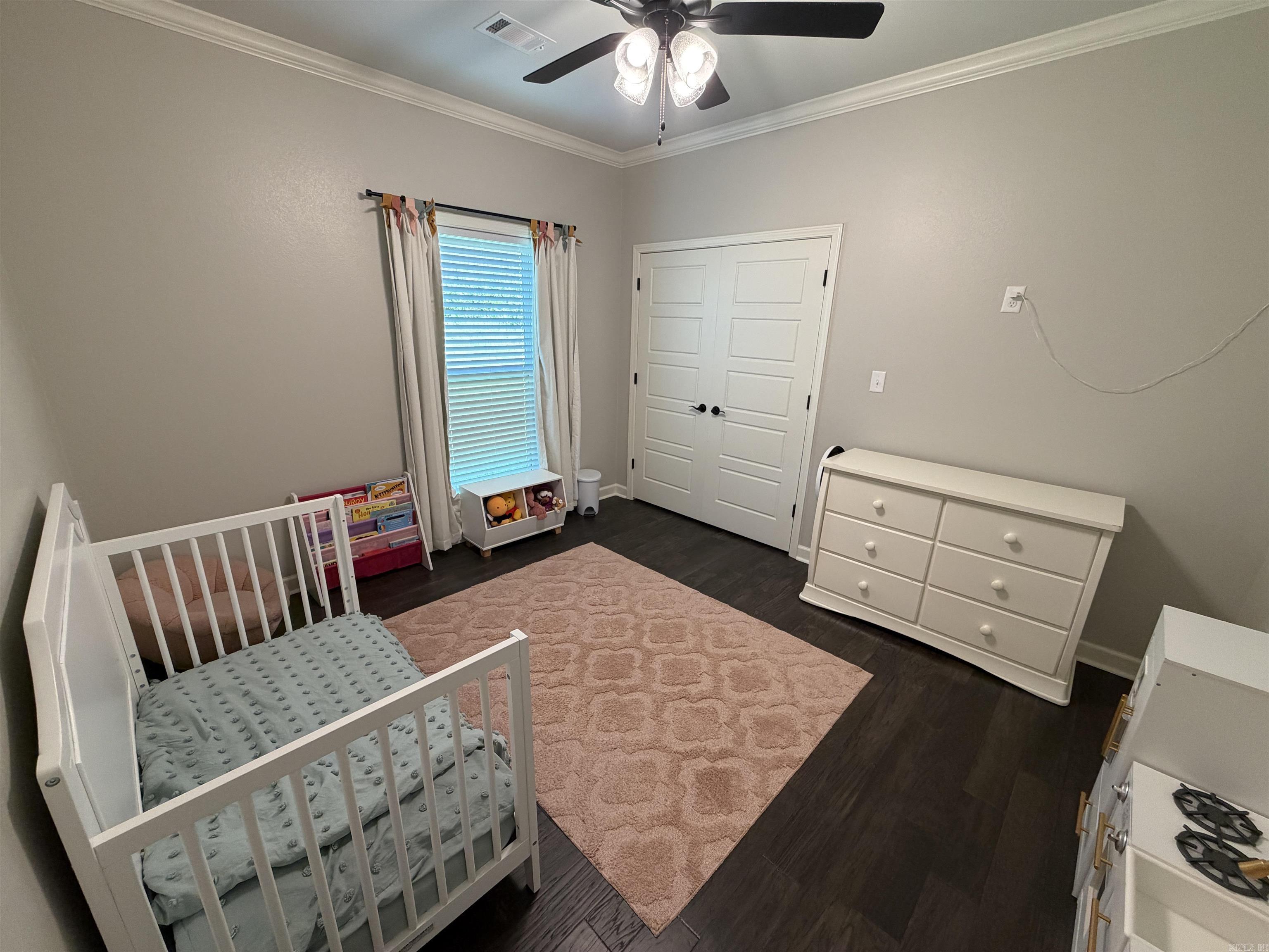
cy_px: 476
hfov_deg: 102.1
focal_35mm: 14
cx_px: 634
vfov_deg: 85.7
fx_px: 513
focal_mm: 2.22
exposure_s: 1/60
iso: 200
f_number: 2.2
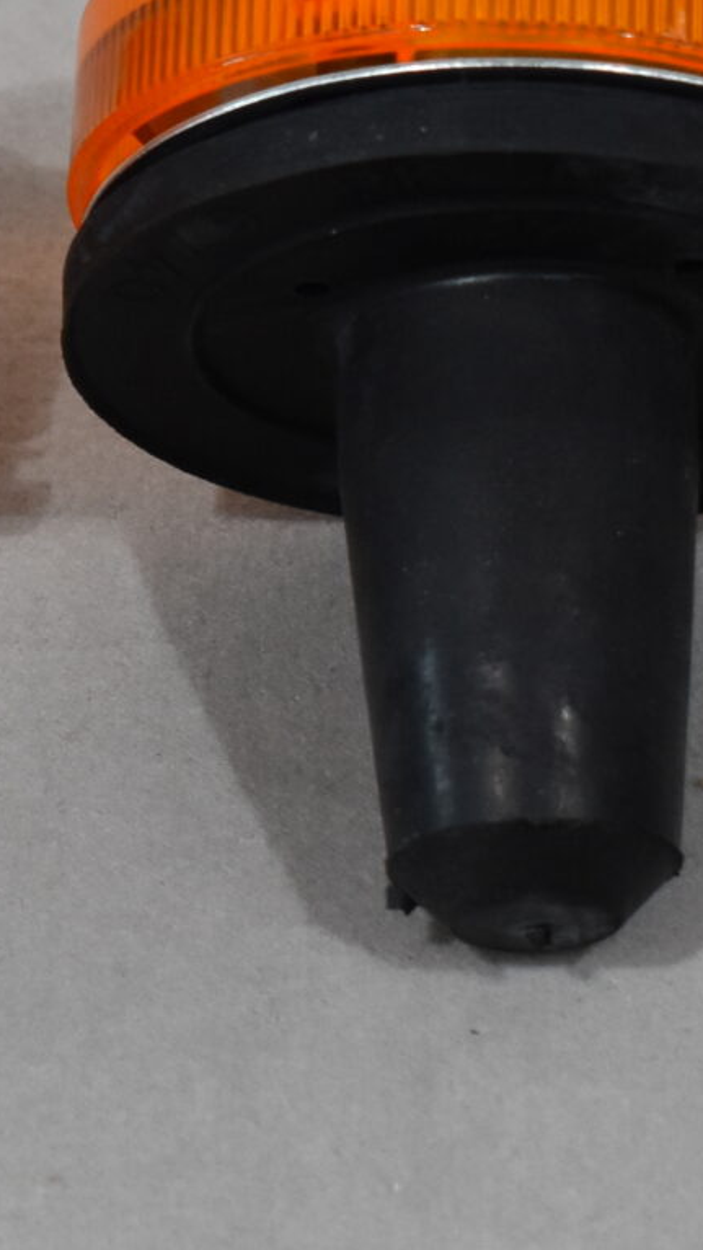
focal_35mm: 289
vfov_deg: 7.5
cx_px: 59
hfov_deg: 4.2
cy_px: 268
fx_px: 9567
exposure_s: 1/200
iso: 800
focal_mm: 55
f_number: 5.6
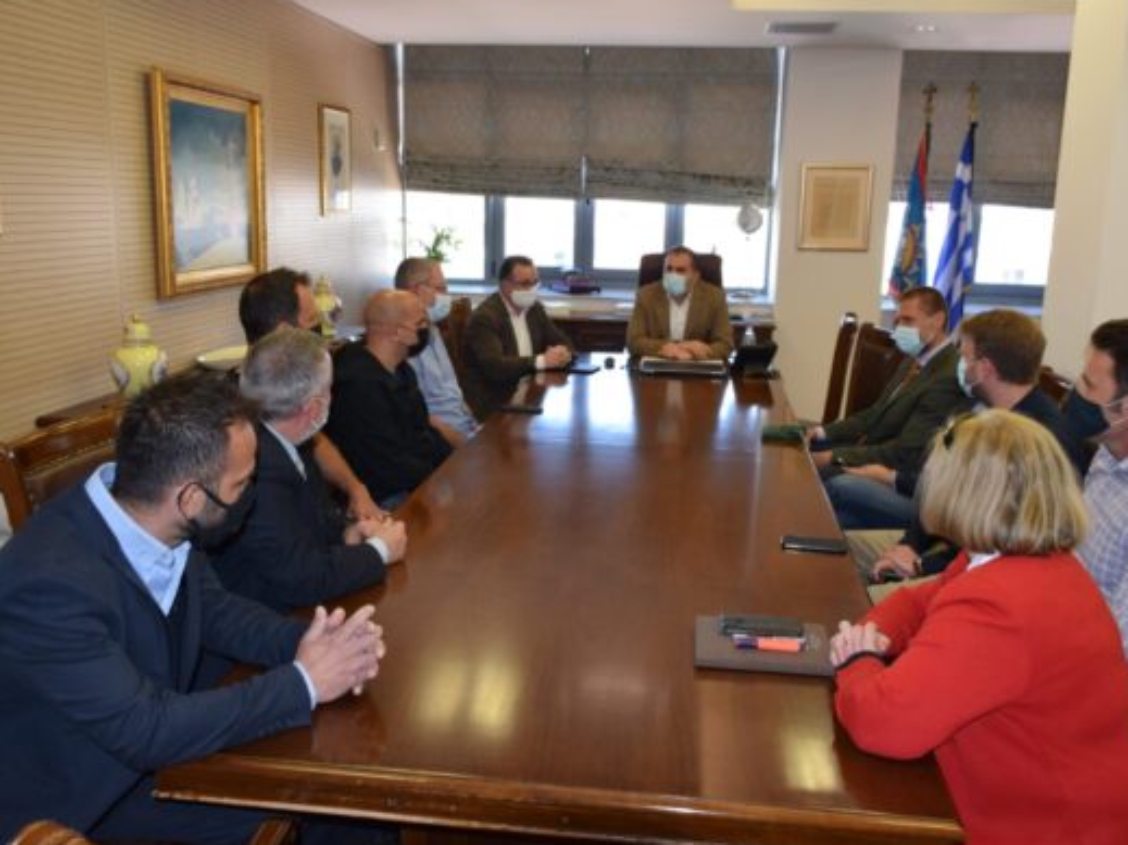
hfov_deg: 60.0
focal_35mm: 30
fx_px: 977
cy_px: 415
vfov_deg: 46.8
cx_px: 580
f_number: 5.6
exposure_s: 1/125
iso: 800
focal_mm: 18
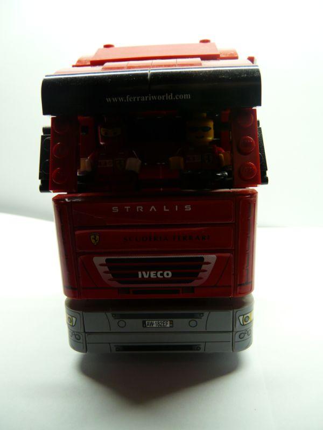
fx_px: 348
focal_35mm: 28
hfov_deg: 49.7
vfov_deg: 63.4
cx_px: 162
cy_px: 215
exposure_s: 1/30
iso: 125
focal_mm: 4.6
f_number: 2.8
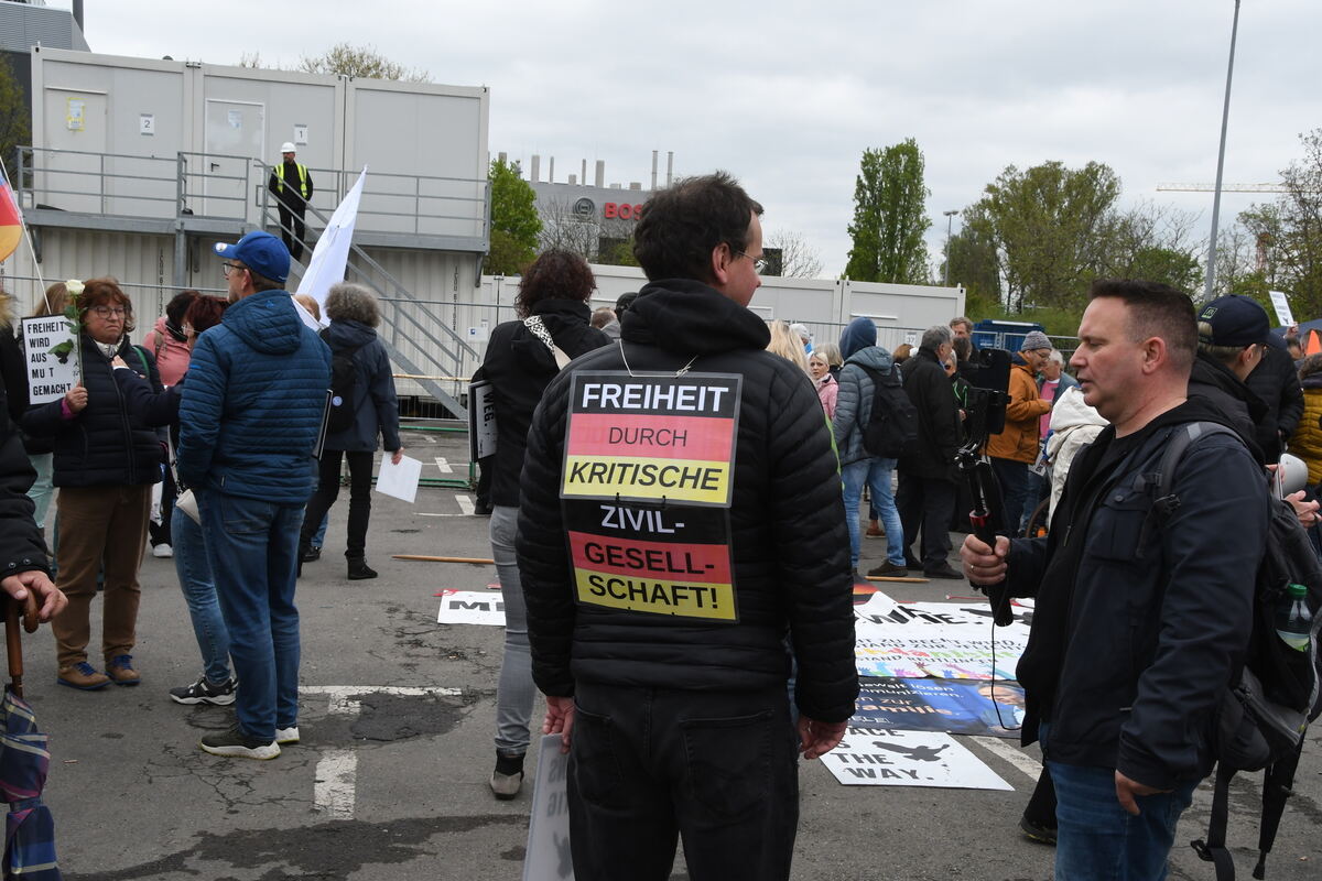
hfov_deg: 49.6
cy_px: 440
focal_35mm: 39
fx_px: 1432
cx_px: 661
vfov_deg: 34.2
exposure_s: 1/250
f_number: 13
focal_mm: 26
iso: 640
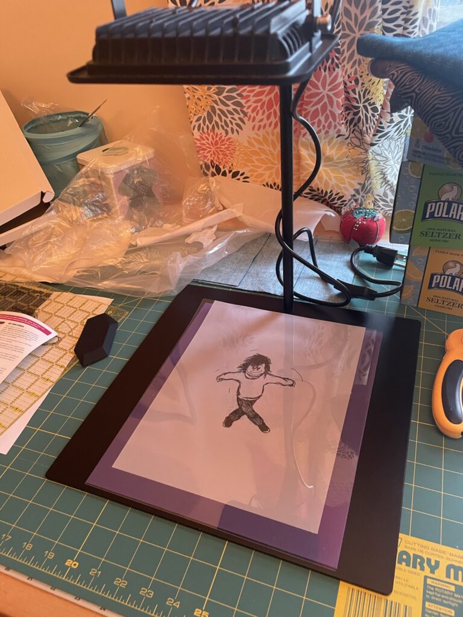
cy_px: 308
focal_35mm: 26
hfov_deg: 53.1
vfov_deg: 67.3
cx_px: 232
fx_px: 464
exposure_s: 1/40
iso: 640
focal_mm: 4.2
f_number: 1.6
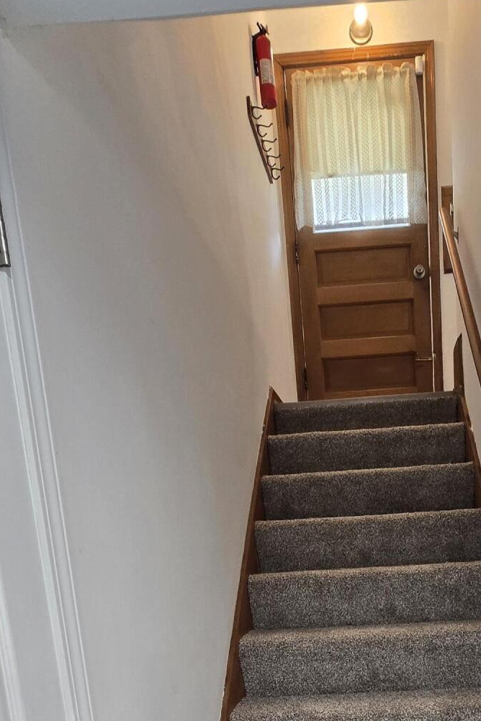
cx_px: 365
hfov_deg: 46.1
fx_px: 541
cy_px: 656
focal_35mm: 27
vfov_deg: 57.4
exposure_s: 1/60
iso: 200
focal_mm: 2.2
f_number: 2.2
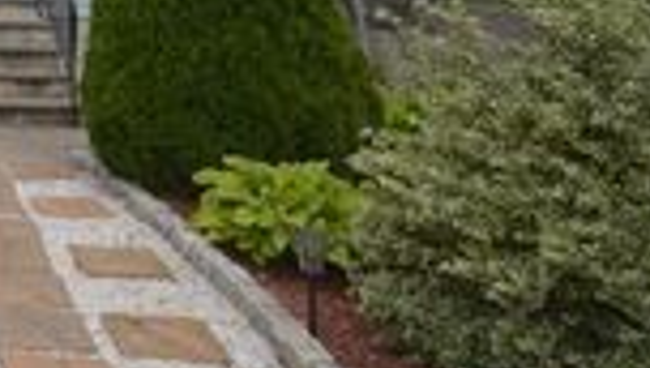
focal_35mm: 57
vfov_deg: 18.1
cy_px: -233
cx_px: -278
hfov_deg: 27.6
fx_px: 979
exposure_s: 1/1250
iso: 200
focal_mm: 11
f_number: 4.2
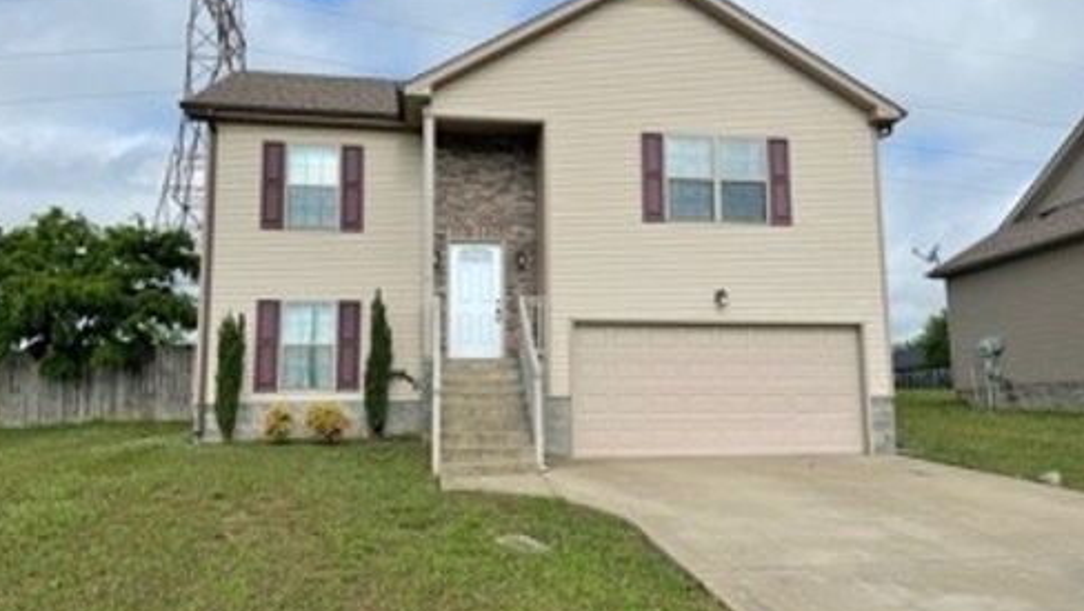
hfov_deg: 66.0
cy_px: 312
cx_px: 540
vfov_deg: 40.2
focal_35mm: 29
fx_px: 834
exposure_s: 1/3731
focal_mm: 4.2
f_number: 1.6
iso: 32
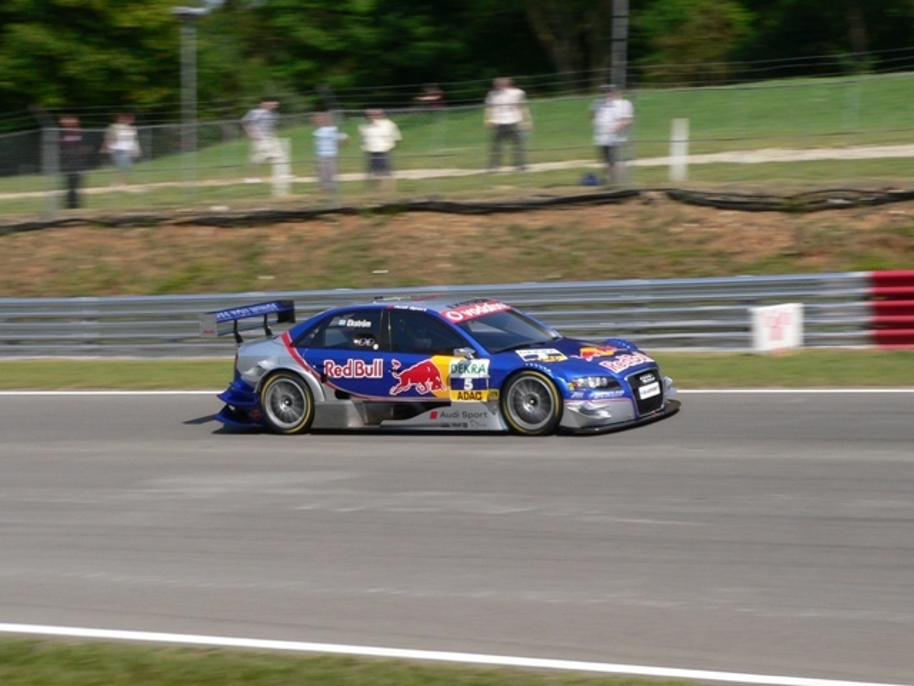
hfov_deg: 30.7
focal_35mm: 63
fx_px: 1663
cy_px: 343
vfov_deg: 23.3
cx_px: 457
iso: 80
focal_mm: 10.5
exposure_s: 1/200
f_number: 8
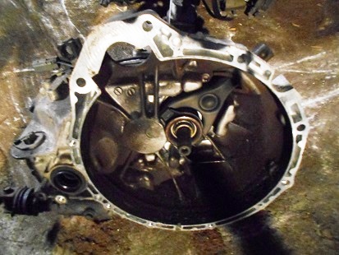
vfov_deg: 53.1
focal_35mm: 26
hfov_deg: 67.3
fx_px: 255
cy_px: 128
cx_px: 170
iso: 800
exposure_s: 1/4
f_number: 3.2
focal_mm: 4.6
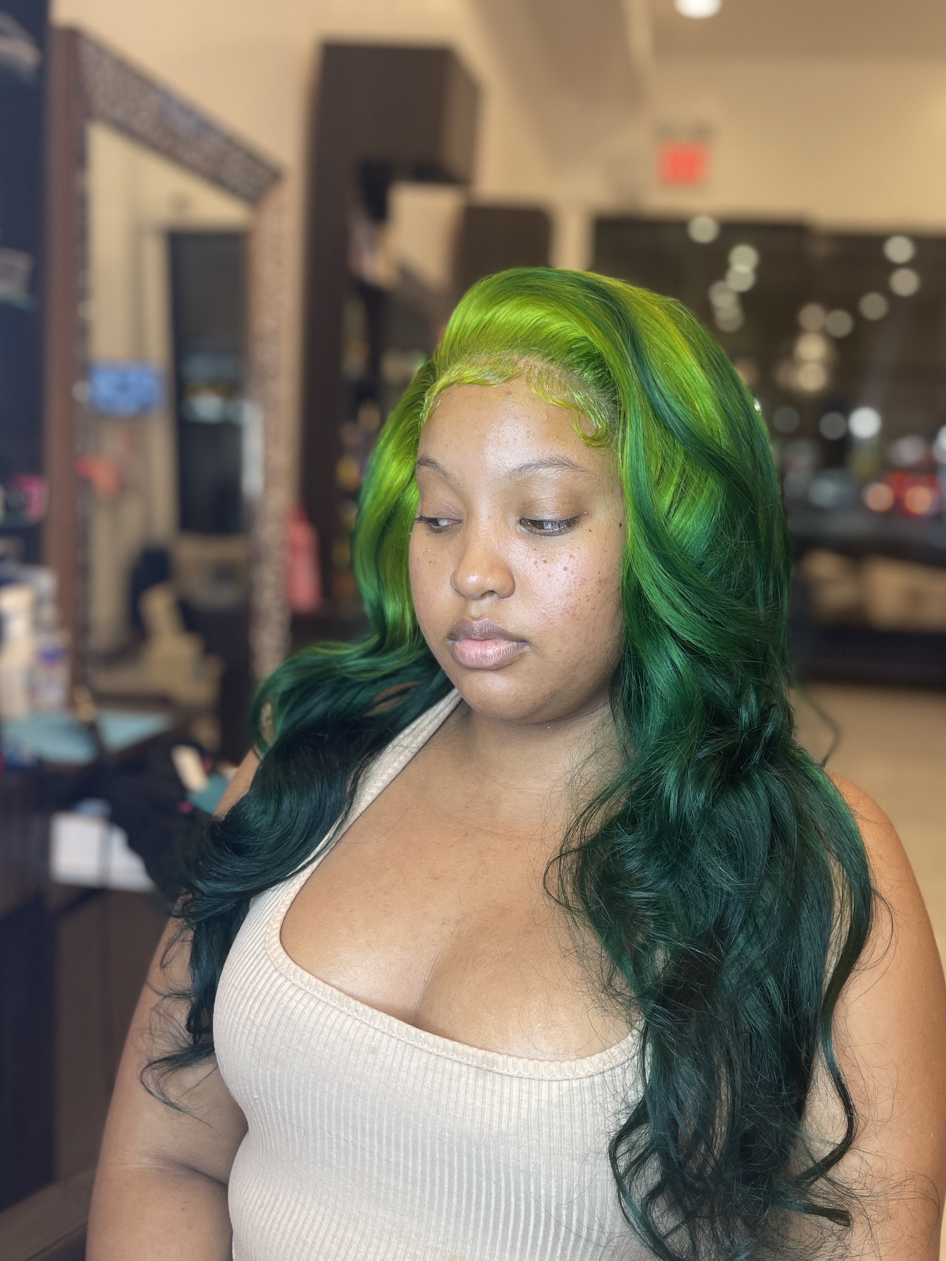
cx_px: 554
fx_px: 1202
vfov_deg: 55.3
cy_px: 594
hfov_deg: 42.8
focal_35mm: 33
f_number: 1.6
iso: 80
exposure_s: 1/60
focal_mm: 5.1
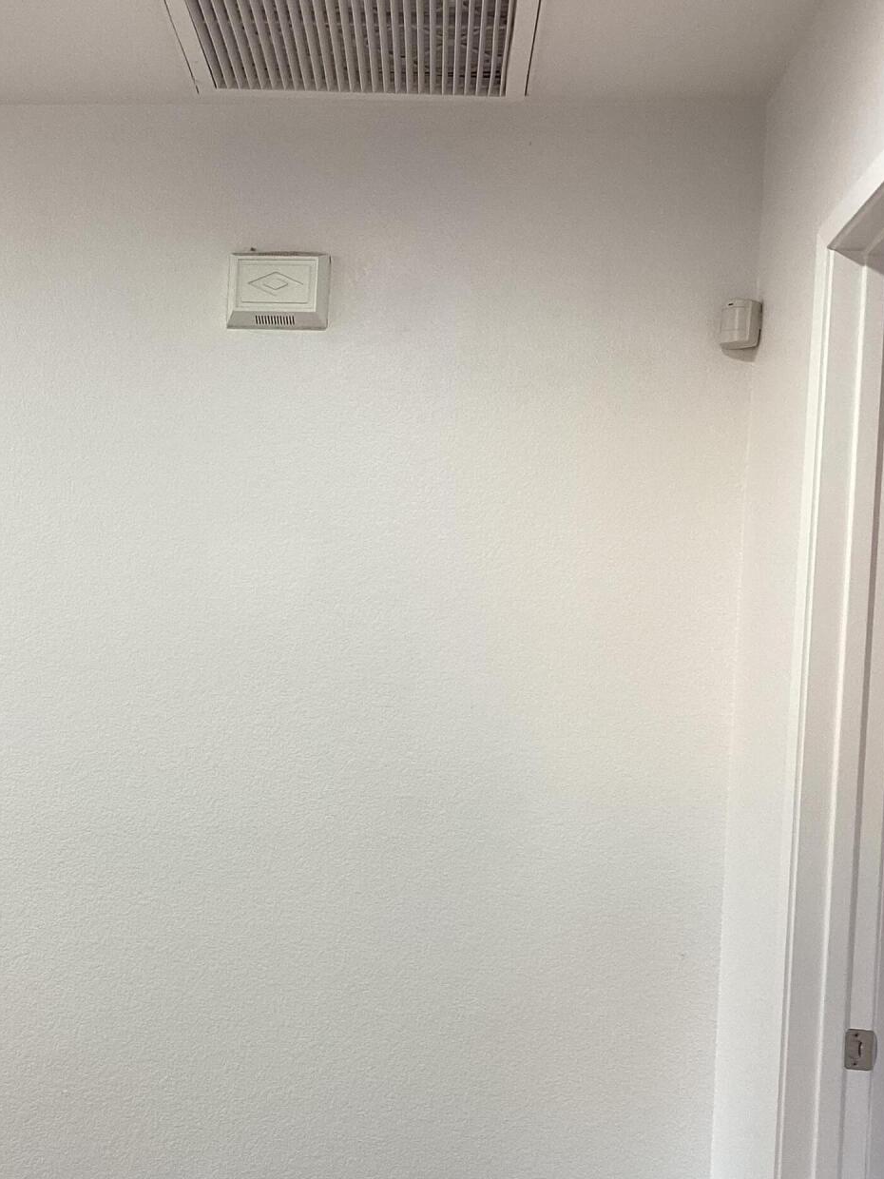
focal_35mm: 50
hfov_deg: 28.6
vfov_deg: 37.8
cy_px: 783
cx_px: 210
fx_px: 1702
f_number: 2.4
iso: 125
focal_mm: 3.3
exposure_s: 1/60
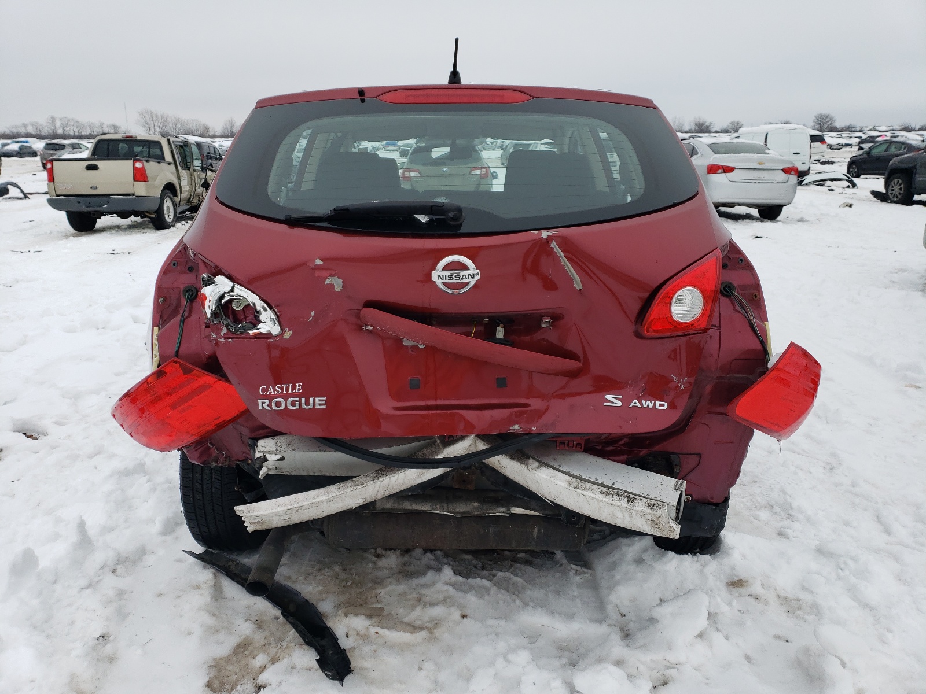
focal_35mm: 26
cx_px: 463
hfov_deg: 67.3
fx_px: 696
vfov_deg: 53.1
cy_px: 347
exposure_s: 1/250
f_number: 1.5
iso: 50
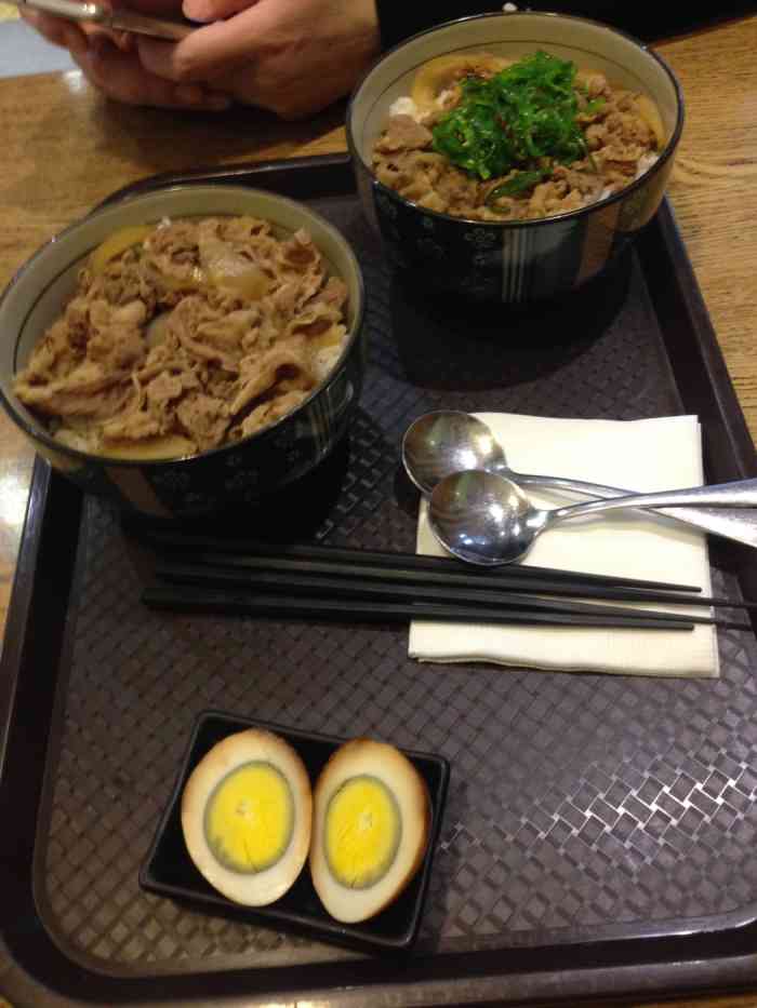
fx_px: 962
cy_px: 504
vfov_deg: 55.3
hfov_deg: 43.0
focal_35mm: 33
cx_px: 378
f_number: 2.4
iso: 200
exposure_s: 1/20
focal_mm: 4.12
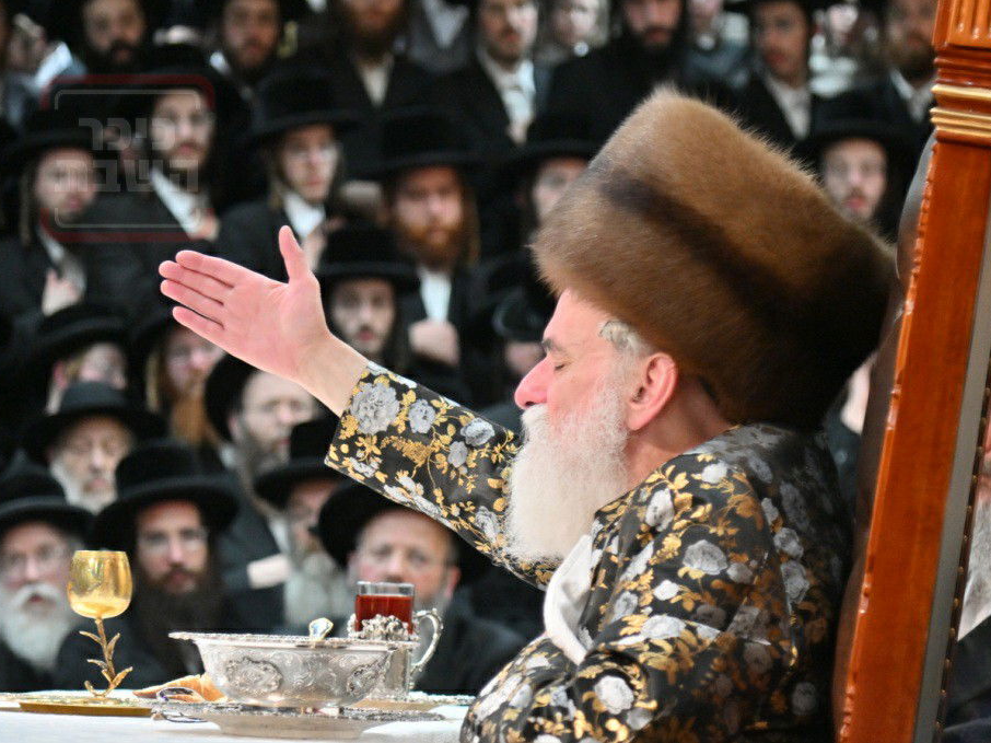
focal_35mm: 150
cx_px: 526
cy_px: 371
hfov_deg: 13.2
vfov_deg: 9.9
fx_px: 4293
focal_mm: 92
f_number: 4
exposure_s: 1/250
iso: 1600
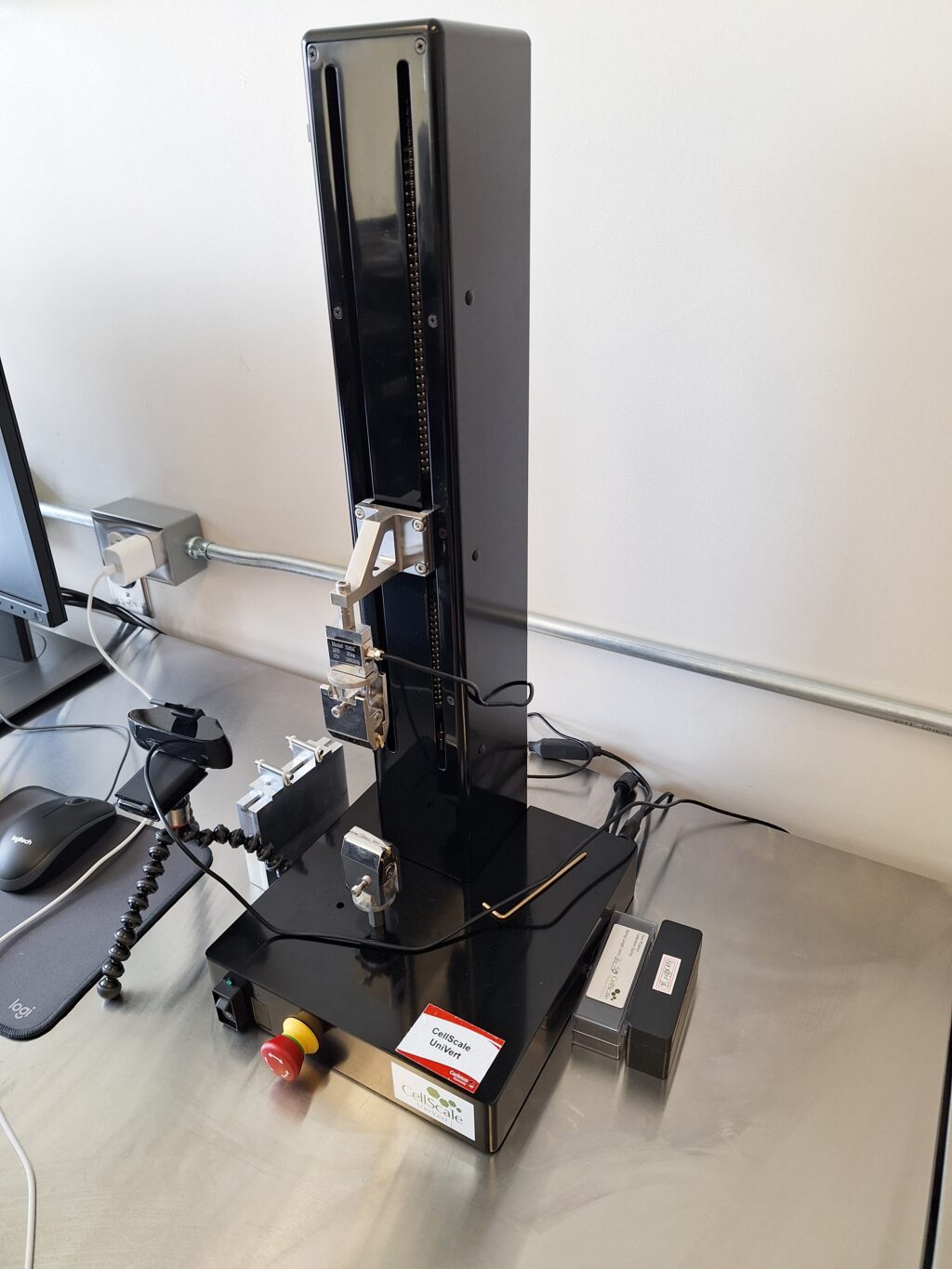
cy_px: 634
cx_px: 476
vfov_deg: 73.9
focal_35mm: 23
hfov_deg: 58.9
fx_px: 843
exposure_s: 1/60
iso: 50
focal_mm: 5.54
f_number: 1.8
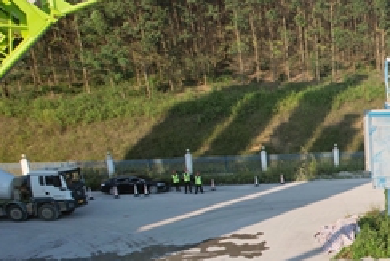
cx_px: 475
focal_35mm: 54
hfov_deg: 30.8
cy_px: 231
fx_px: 585
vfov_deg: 24.4
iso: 130
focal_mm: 8.38
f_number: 2.8
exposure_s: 1/1600
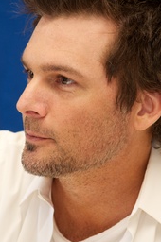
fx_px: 1890
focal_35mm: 281
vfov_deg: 7.3
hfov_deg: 4.9
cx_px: 75
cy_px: 133
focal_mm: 180
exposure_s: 1/80
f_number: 5.6
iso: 1000
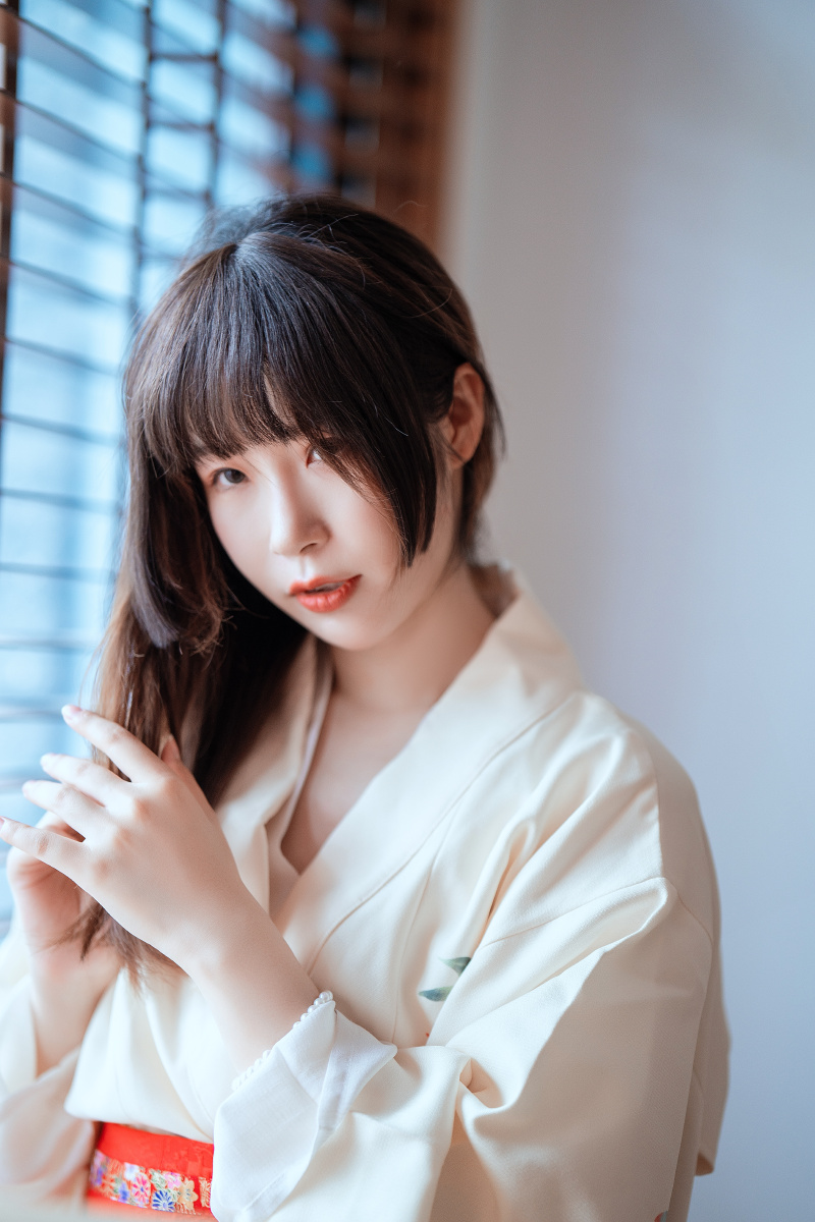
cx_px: 408
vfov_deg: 23.9
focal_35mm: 85
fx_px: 2886
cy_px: 611
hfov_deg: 16.1
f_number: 1.4
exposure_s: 1/160
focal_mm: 85
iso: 200
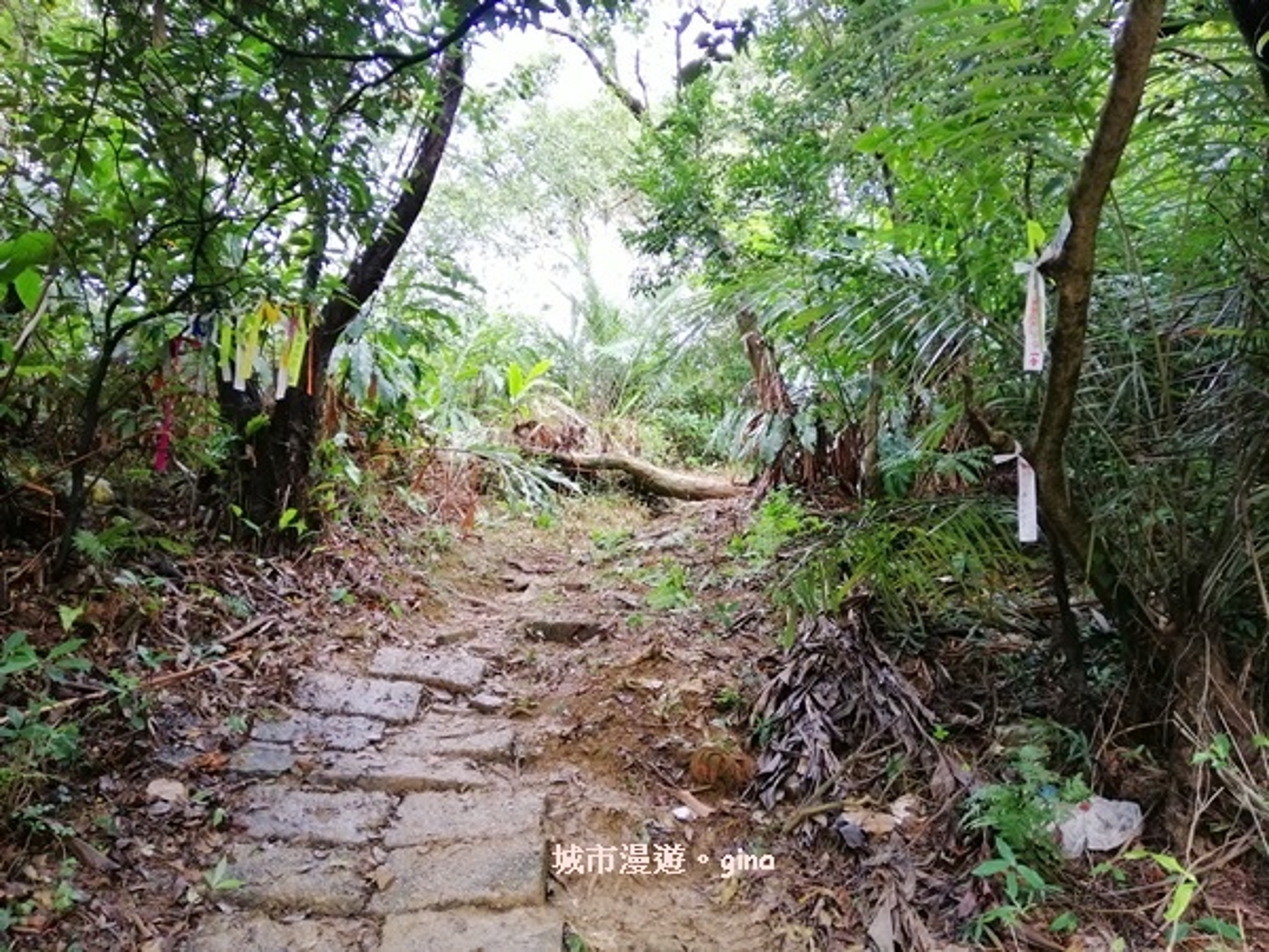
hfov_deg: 67.3
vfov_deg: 53.1
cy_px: 476
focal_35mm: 26
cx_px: 634
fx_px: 953
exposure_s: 1/60
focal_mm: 3.81
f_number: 2.2
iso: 160
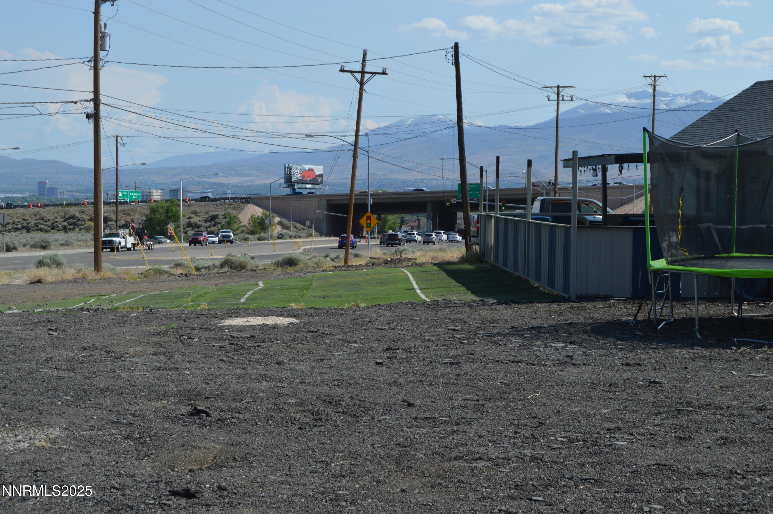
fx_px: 1448
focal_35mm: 68
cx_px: 386
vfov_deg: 20.1
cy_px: 257
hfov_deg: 29.9
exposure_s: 1/250
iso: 100
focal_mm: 45
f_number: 8
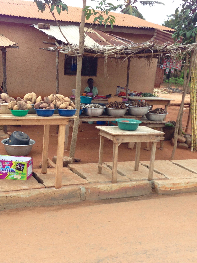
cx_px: 80
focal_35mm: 45
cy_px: 130
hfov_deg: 32.1
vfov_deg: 42.1
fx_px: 342
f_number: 2.4
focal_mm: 4.12
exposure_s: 1/221
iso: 50
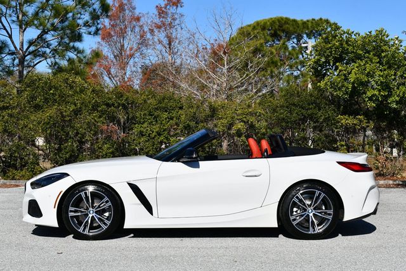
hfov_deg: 31.4
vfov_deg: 21.3
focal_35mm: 64
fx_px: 722
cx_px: 203
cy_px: 136
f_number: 9
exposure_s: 1/320
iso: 100
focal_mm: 32
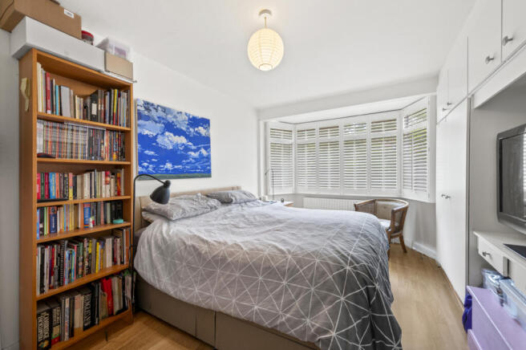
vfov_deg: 81.1
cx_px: 263
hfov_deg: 104.3
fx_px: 204
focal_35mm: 14
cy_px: 175
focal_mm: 14
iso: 200
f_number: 16
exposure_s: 1.6
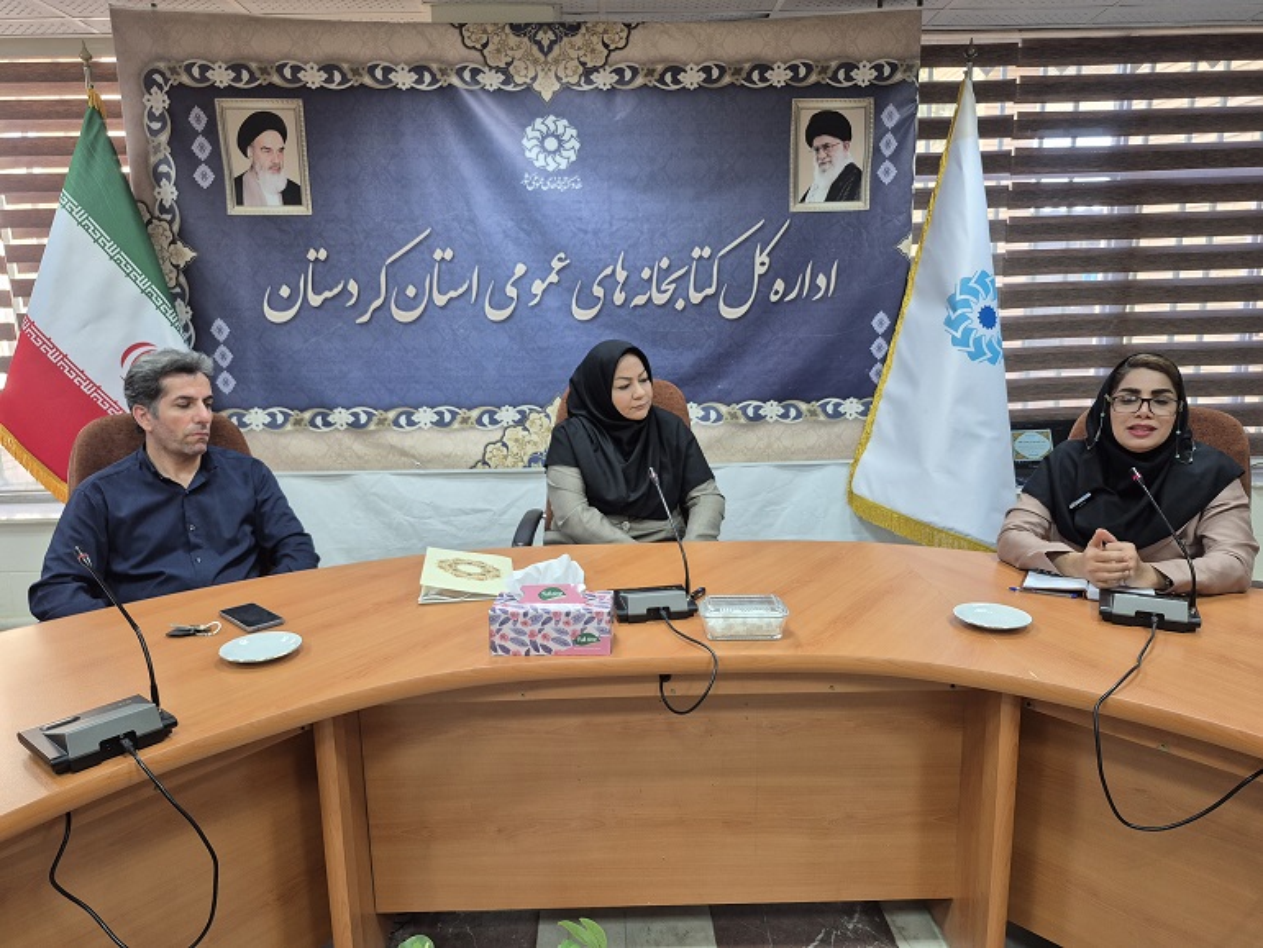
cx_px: 632
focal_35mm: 23
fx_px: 839
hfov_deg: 73.9
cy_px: 474
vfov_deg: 58.9
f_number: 1.8
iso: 160
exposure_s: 1/100
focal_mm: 5.4
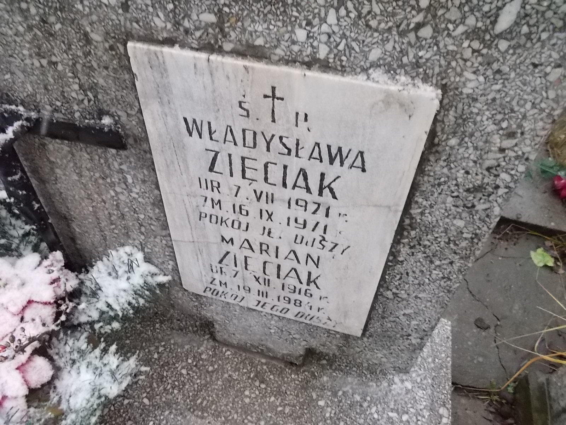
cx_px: 283
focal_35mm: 26
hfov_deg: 67.3
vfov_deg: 53.1
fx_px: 425
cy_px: 212
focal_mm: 4.6
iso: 400
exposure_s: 1/80
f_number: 3.2
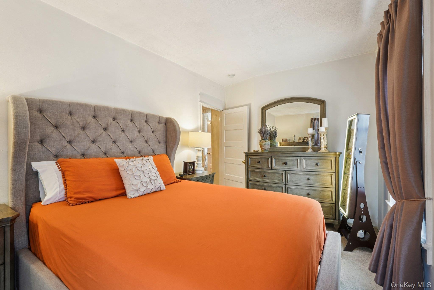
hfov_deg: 95.0
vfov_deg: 72.0
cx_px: 217
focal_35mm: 16
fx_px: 199
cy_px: 145
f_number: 9
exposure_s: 1/5
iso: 400
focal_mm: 16.5
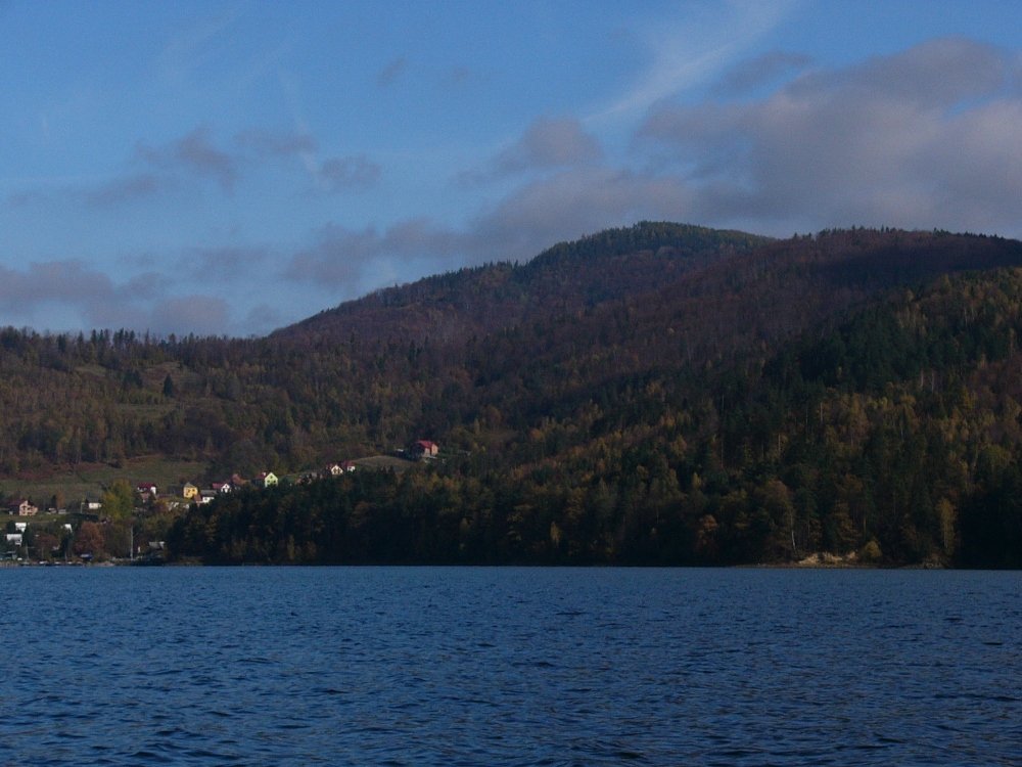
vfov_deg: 16.6
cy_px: 384
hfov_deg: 22.0
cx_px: 511
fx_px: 2628
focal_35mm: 89
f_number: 4.6
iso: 50
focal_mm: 11.8
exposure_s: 1/1300
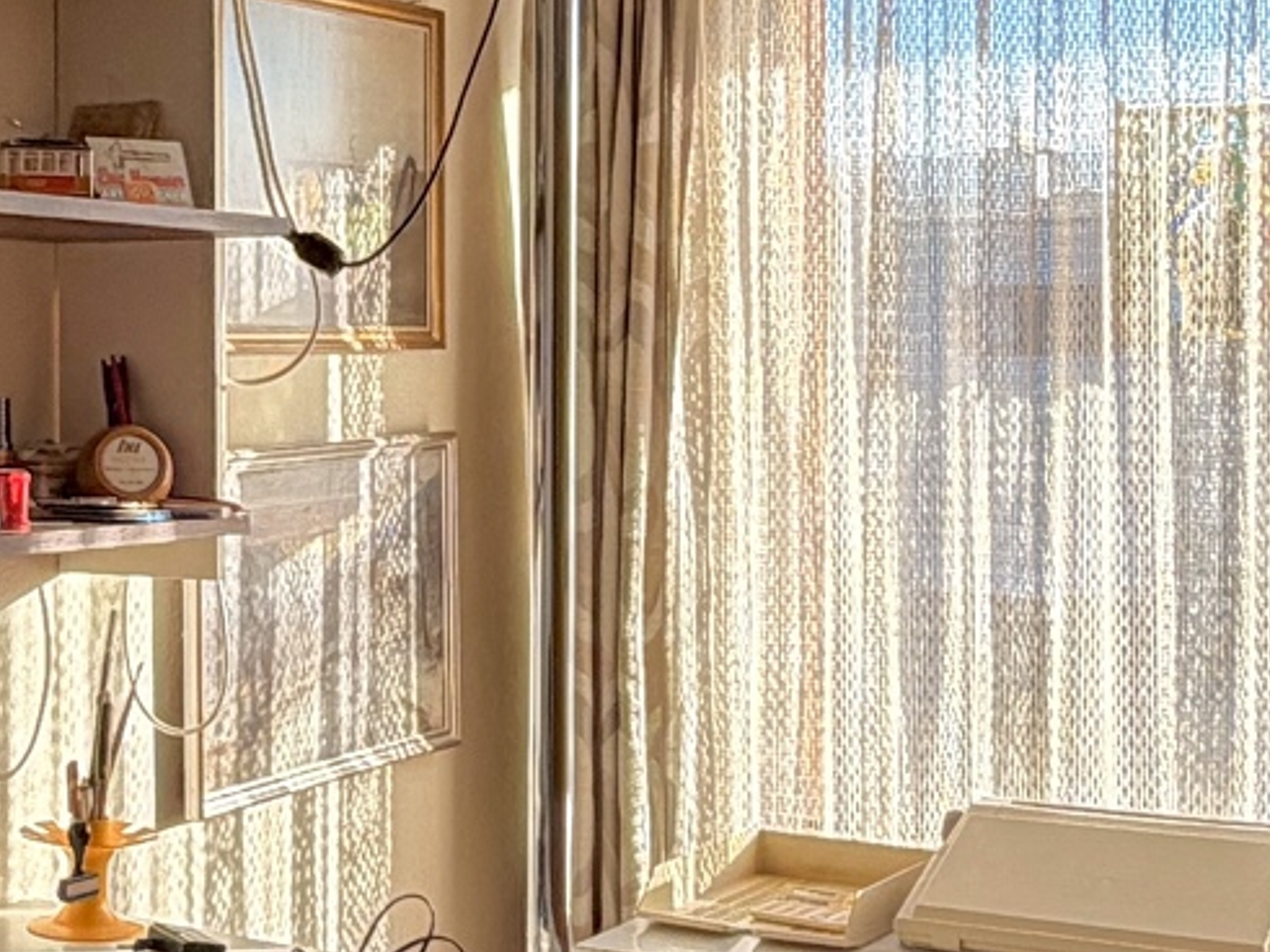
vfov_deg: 20.1
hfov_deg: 26.1
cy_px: 326
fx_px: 2678
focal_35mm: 73
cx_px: 230
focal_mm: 2.22
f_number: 2.2
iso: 40
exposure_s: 1/153
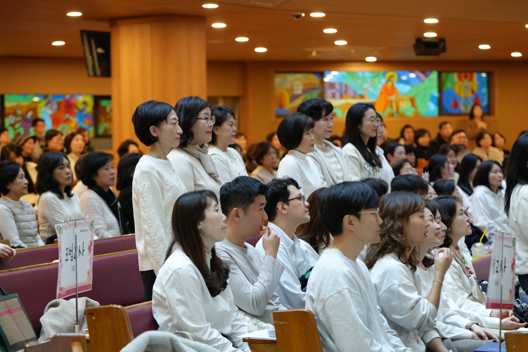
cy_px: 176
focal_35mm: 108
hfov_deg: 18.9
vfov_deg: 12.7
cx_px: 264
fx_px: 1584
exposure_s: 1/160
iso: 2500
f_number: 4
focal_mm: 108
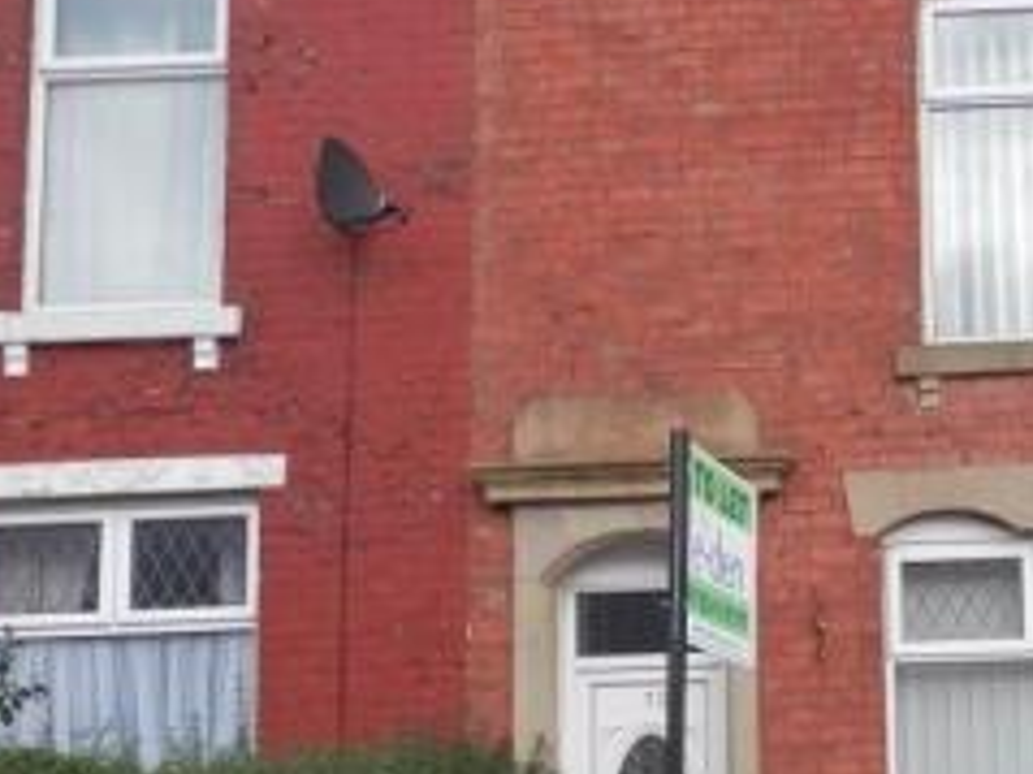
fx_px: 1819
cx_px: 936
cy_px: 599
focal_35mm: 61
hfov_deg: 30.3
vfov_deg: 23.7
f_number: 3
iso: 80
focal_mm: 4.5
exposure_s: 1/400
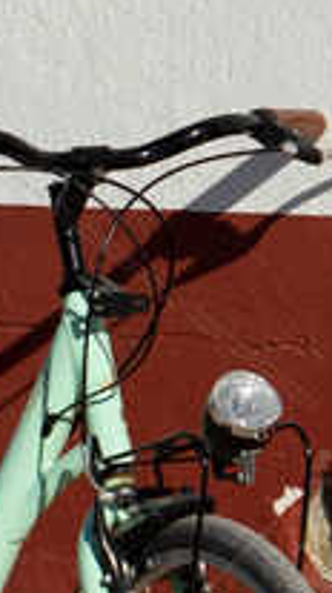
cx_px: 1228
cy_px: -467
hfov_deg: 2.7
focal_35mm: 447
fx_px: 7016
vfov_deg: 4.8
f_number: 4.5
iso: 100
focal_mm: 49
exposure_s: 1/2000
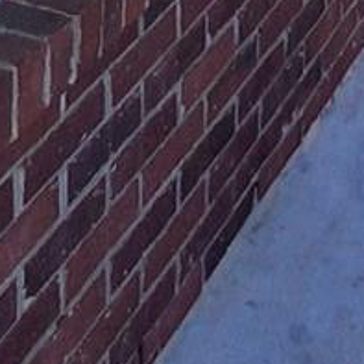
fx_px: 1392
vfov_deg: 11.7
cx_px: 392
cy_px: -554
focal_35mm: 117
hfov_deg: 14.6
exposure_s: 1/212
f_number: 2.2
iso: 50
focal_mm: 1.4
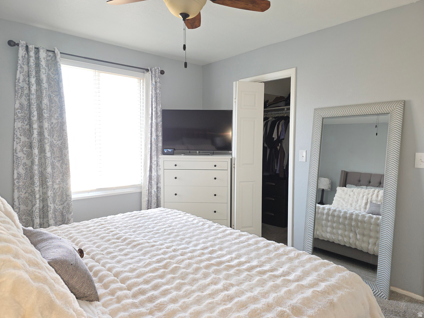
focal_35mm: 23
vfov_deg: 58.9
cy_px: 159
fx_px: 282
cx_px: 212
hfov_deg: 73.9
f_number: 1.7
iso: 125
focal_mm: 6.3
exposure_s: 1/60
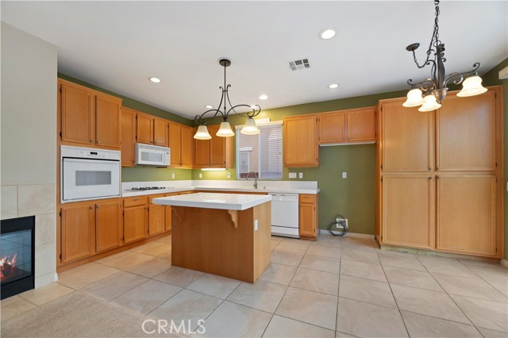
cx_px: 254
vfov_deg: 81.1
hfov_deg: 104.3
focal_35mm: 14
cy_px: 169
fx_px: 197
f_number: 10
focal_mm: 14
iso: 500
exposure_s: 1/6
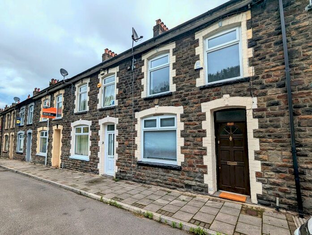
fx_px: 144
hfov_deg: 94.4
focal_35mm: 16
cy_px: 118
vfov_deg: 78.3
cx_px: 156
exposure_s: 1/2160
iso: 53
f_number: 2.2
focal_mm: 2.35
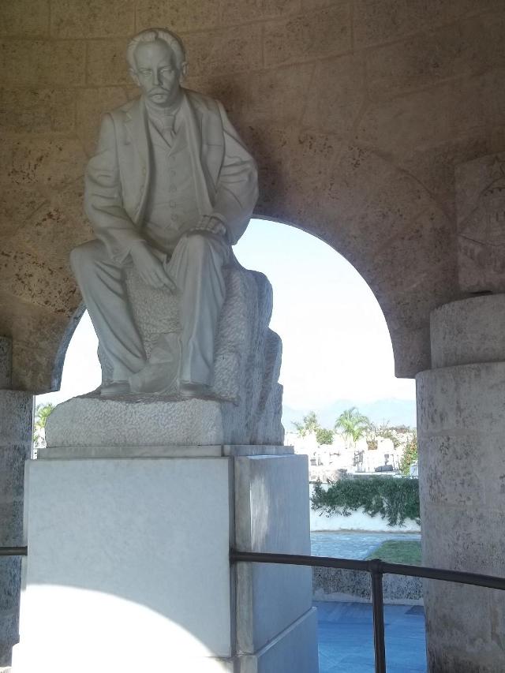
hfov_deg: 31.5
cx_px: 252
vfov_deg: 41.2
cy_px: 336
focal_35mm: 46
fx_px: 895
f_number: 3.7
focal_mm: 8.3
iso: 64
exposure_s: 1/200
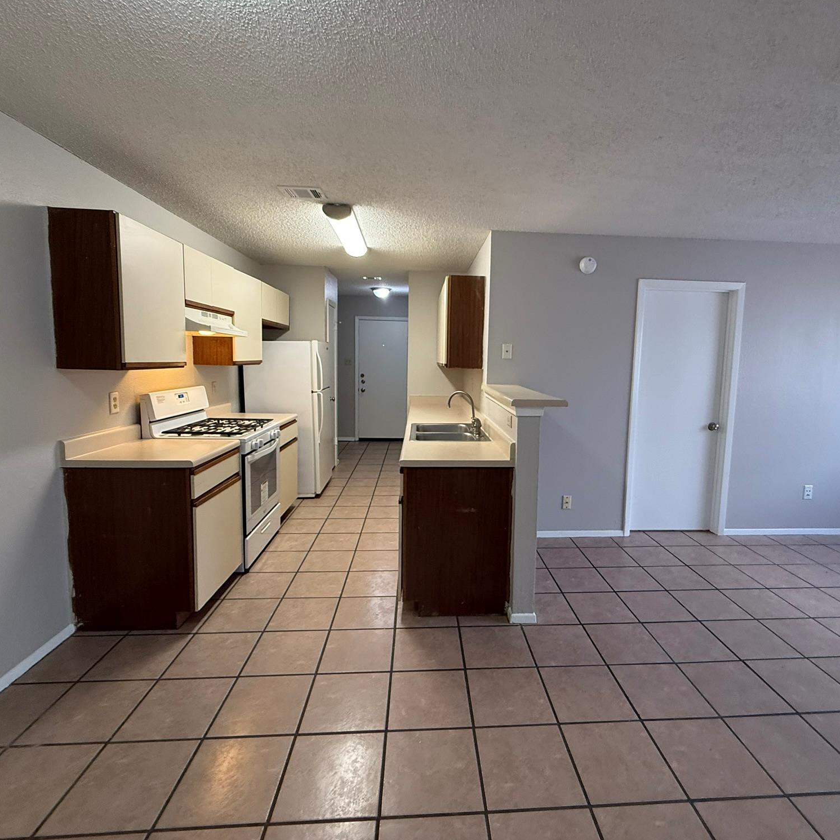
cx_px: 458
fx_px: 467
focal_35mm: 17
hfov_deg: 83.8
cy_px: 409
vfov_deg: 84.0
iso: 320
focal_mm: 2.22
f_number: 2.2
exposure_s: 1/120
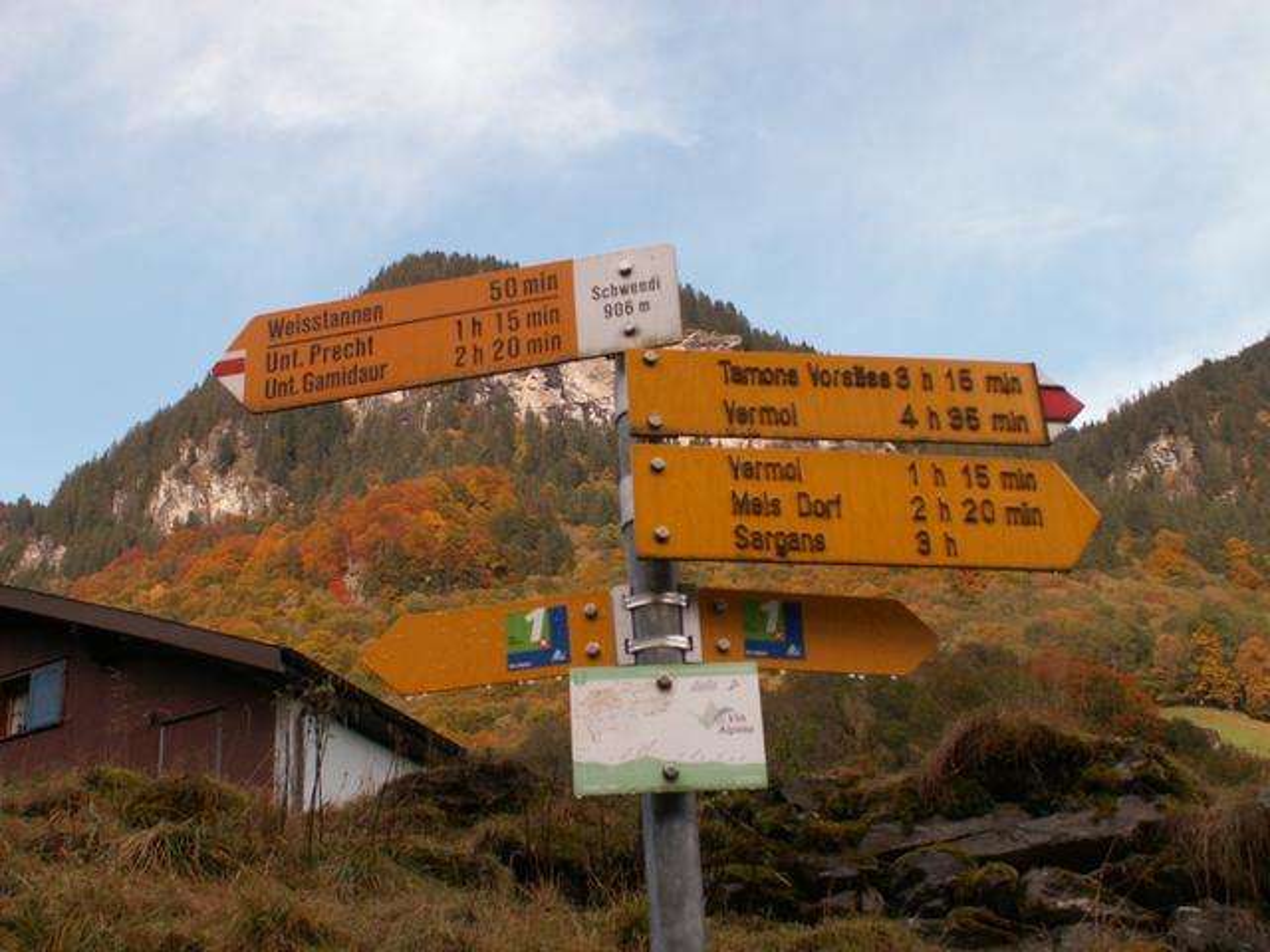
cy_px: 476
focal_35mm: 50
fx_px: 1834
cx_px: 635
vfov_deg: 29.1
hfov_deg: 38.2
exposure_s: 1/100
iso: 50
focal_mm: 8.27
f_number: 5
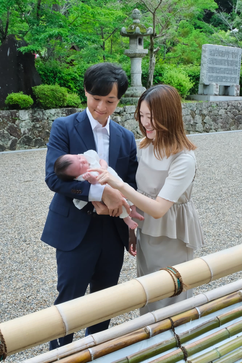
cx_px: 121
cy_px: 182
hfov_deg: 32.6
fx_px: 413
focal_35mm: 41
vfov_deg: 47.4
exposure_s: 1/200
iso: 1600
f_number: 11
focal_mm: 27.4
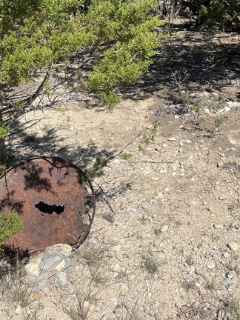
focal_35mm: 37
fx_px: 342
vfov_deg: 48.4
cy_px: 84
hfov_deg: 38.3
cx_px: 159
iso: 32
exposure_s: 1/4202
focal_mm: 5.1
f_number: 1.6
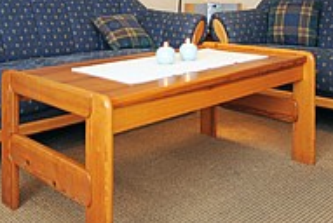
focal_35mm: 47
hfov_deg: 41.8
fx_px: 435
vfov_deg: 28.0
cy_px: 35
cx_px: 157
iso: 400
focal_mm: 20
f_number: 2.8
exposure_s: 1/80
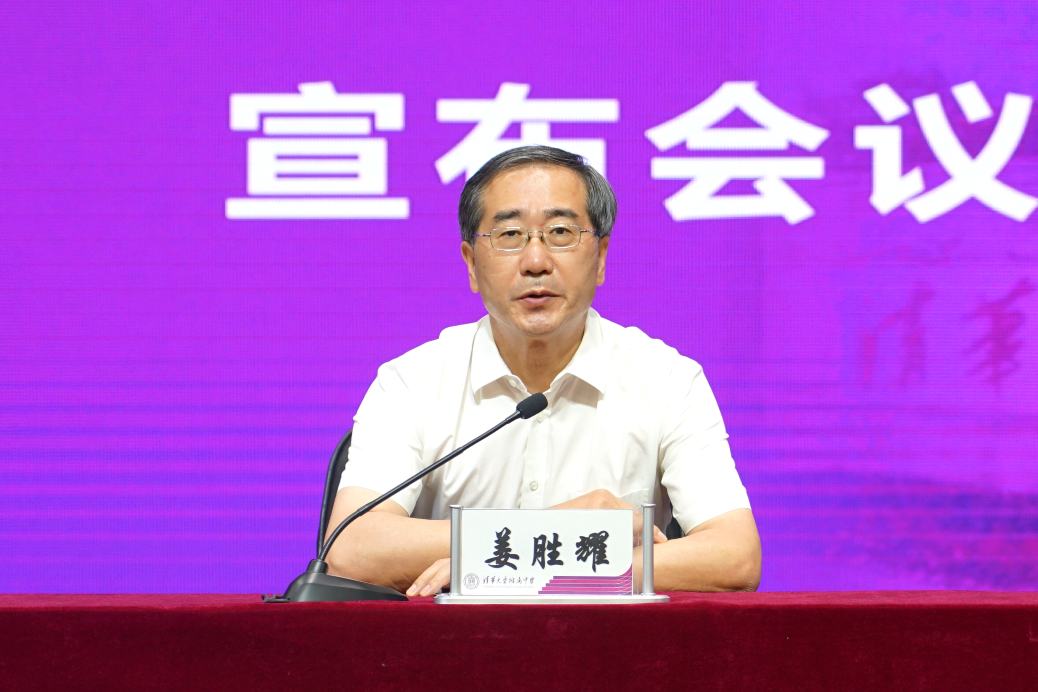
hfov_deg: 28.8
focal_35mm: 70
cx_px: 519
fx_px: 2018
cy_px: 346
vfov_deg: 19.5
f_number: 4
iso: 640
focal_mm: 70
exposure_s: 1/160
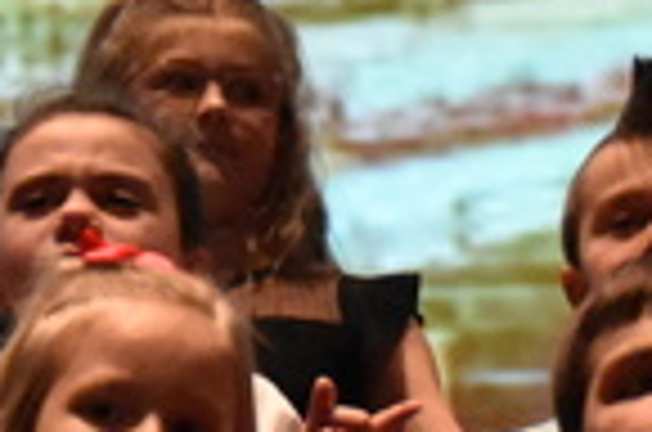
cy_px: 70
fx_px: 6144
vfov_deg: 4.0
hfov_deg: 6.0
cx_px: -153
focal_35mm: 340
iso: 6400
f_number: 4.5
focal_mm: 32
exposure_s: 1/250
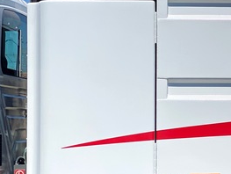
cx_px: 271
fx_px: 1029
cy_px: 135
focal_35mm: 154
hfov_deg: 12.5
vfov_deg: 9.6
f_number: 2
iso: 20
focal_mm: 6
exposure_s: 1/2179
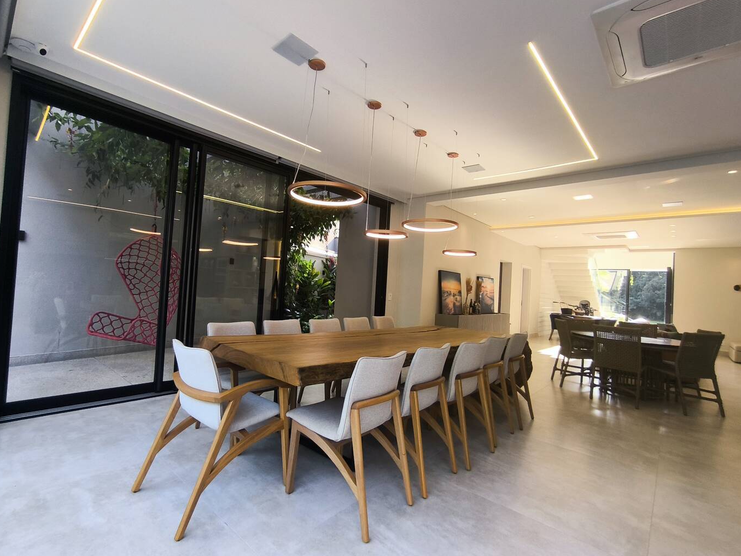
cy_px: 274
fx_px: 364
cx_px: 353
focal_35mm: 17
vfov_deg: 74.7
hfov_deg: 91.0
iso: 64
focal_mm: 1.65
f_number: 2.2
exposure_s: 1/120
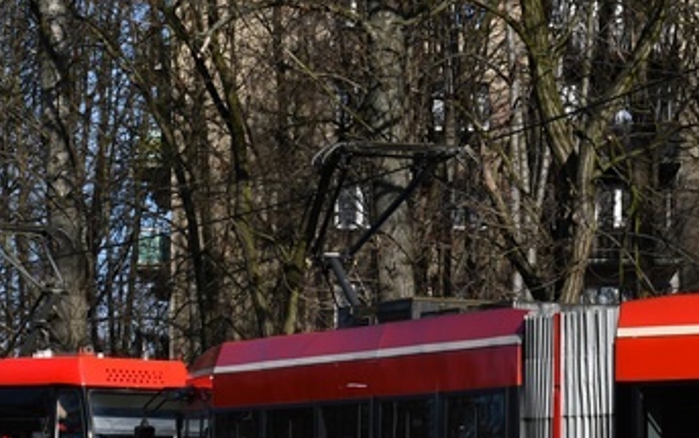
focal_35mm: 187
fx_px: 3565
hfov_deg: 11.2
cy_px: 366
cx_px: 493
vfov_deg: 7.0
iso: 100
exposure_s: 1/320
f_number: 9
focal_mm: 42
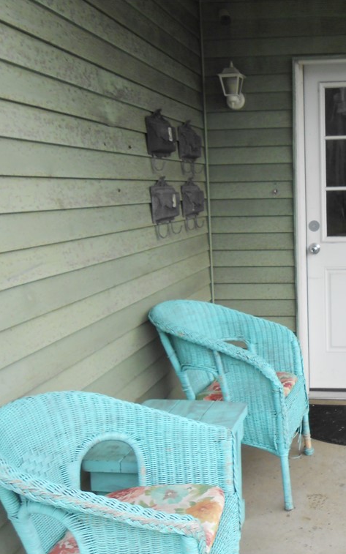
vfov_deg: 46.2
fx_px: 649
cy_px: 280
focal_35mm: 43
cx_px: 304
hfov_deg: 28.8
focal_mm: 5.3
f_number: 3.8
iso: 160
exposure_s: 1/250
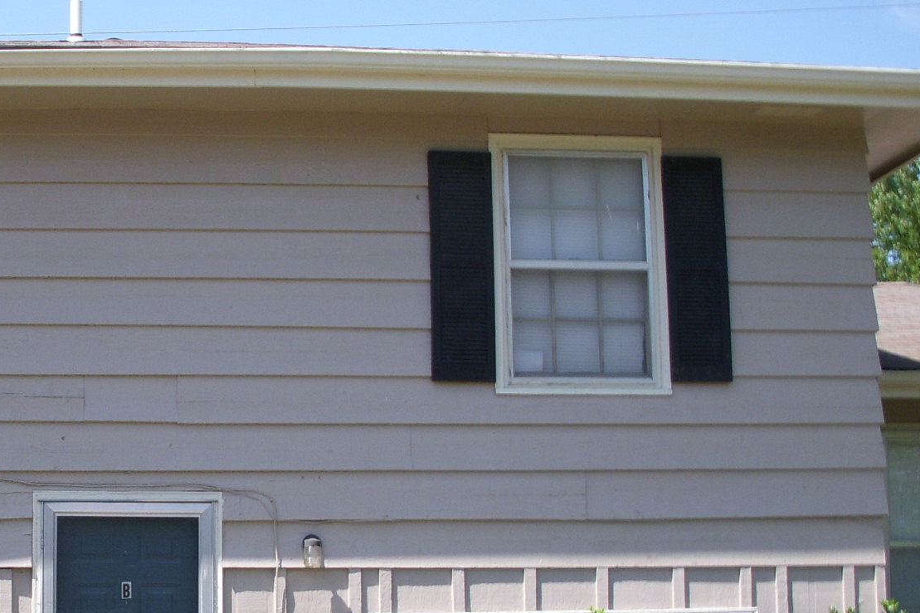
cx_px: 152
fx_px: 1865
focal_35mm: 73
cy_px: 418
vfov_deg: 18.6
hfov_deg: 27.0
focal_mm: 6.3
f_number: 3.3
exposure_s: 1/640
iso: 100
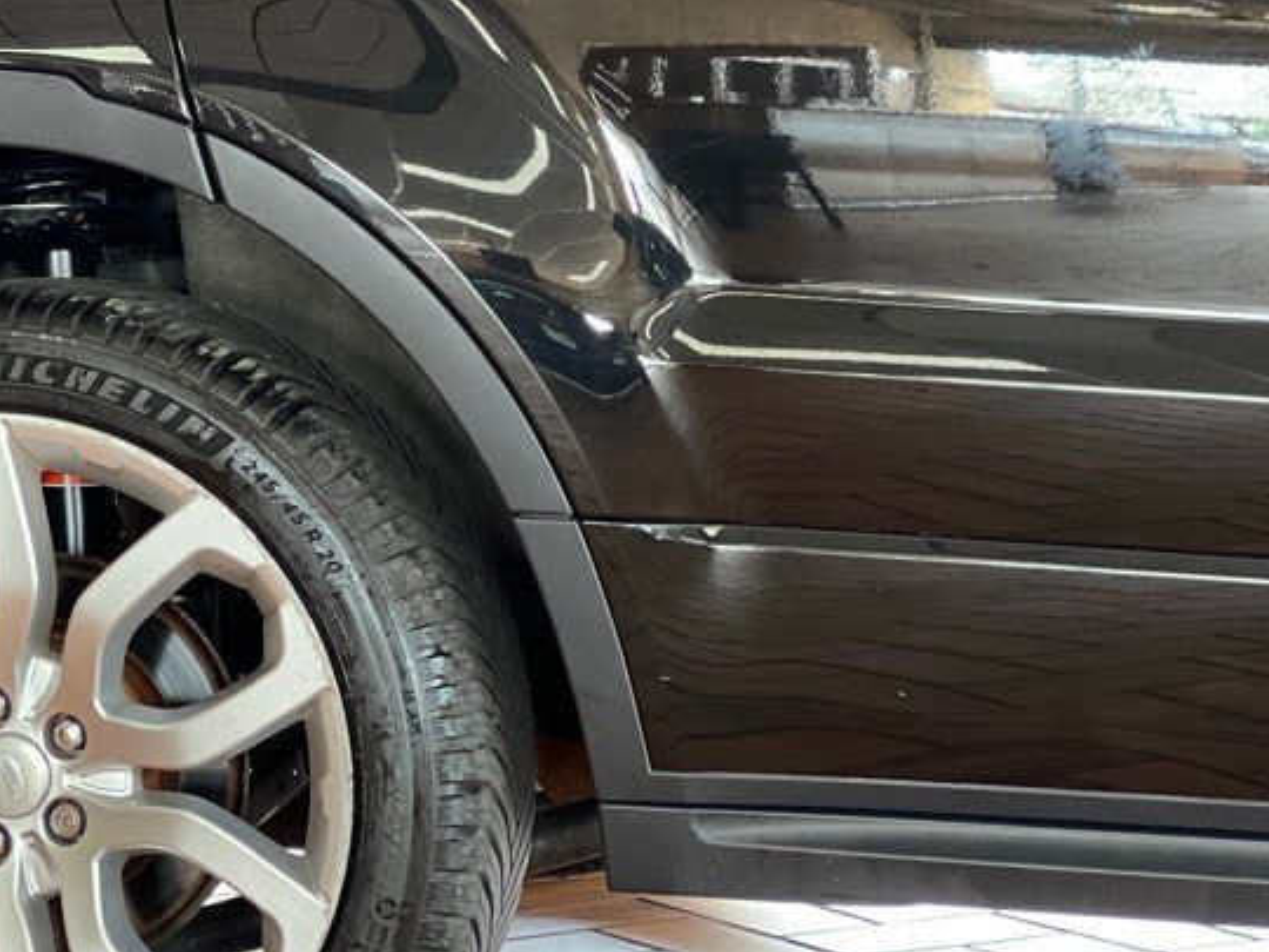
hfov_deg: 13.4
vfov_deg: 10.2
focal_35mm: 146
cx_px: 237
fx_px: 5352
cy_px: 299
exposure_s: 1/40
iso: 200
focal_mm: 9
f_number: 2.8
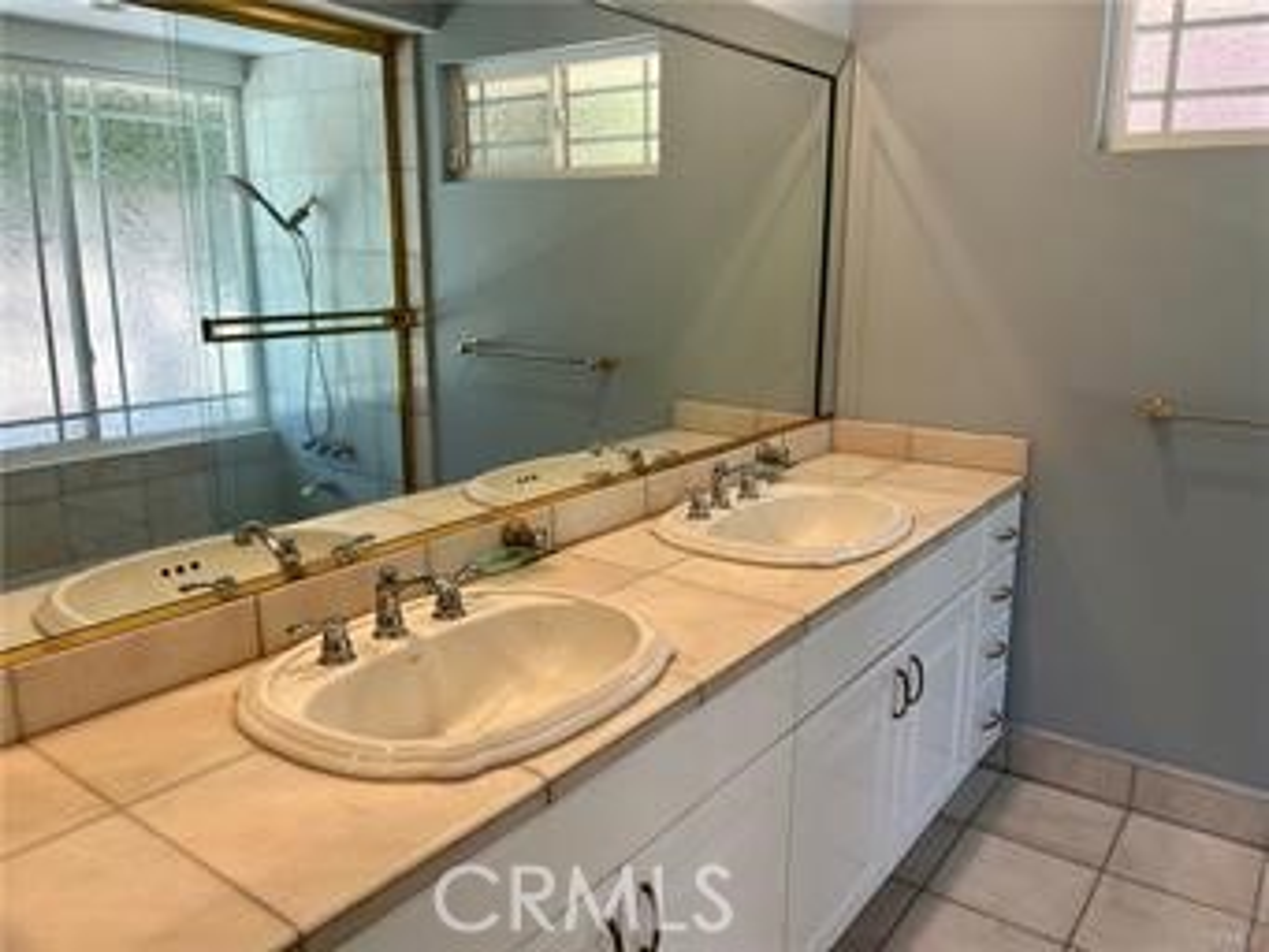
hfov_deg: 67.3
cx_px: 634
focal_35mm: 26
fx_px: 953
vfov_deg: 53.1
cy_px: 476
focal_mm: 5.1
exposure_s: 1/120
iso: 50
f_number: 1.6
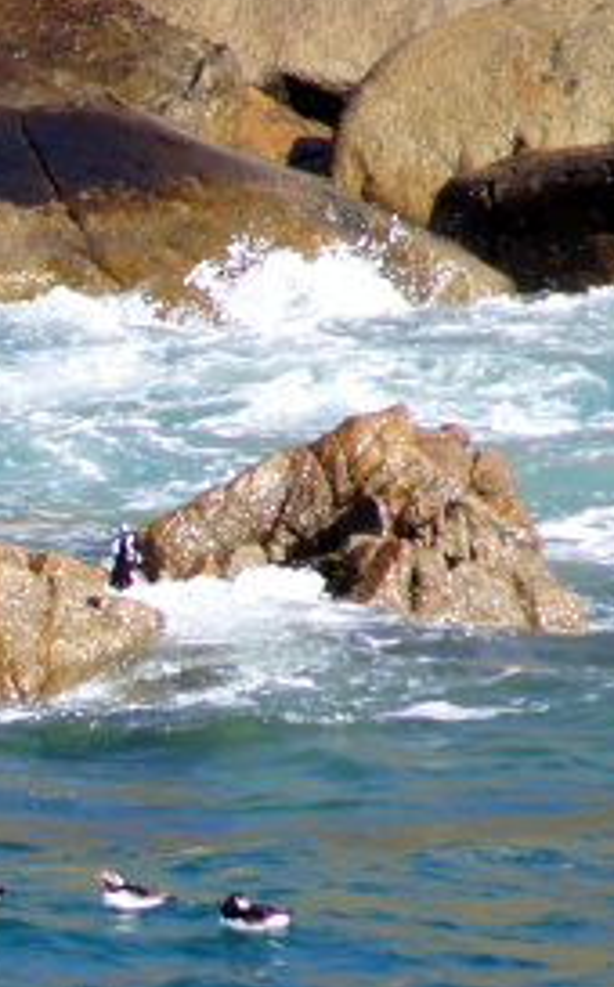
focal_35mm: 762
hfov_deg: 1.7
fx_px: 20455
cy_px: 674
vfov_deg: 2.8
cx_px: -477
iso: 100
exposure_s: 1/320
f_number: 6.3
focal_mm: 200
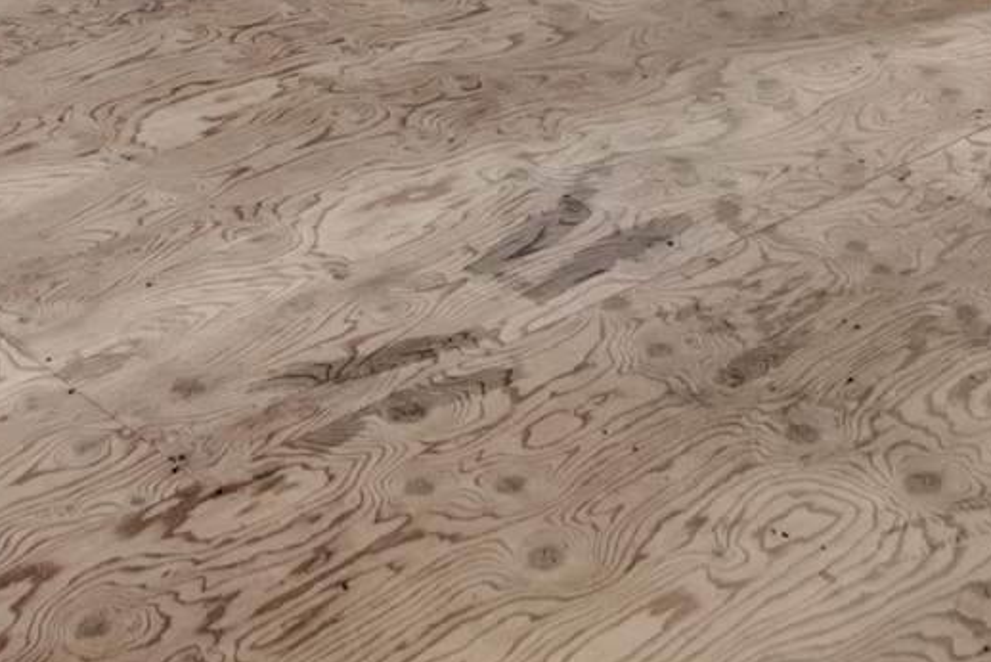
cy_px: -783
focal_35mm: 83
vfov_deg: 13.4
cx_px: 406
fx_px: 2286
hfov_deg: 24.4
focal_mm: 14
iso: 200
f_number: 8
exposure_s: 1/3.33
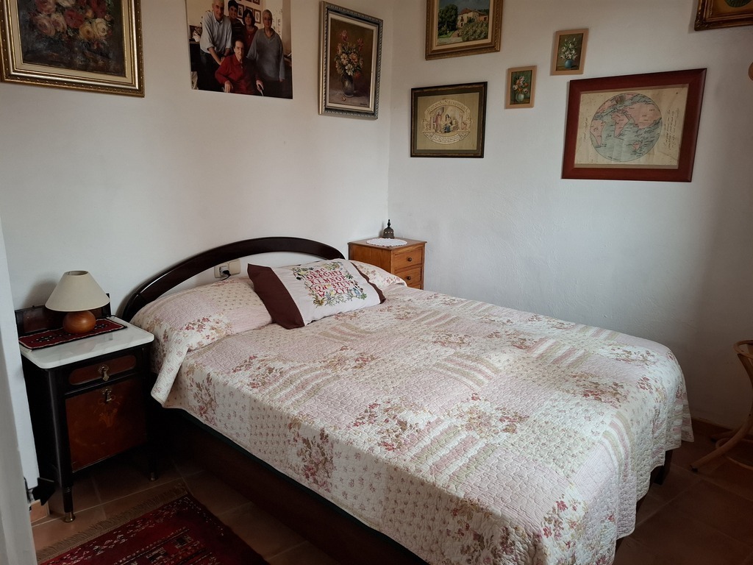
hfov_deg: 73.9
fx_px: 500
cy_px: 282
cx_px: 376
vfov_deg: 58.9
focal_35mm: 23
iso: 400
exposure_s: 1/33
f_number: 1.8
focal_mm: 5.54
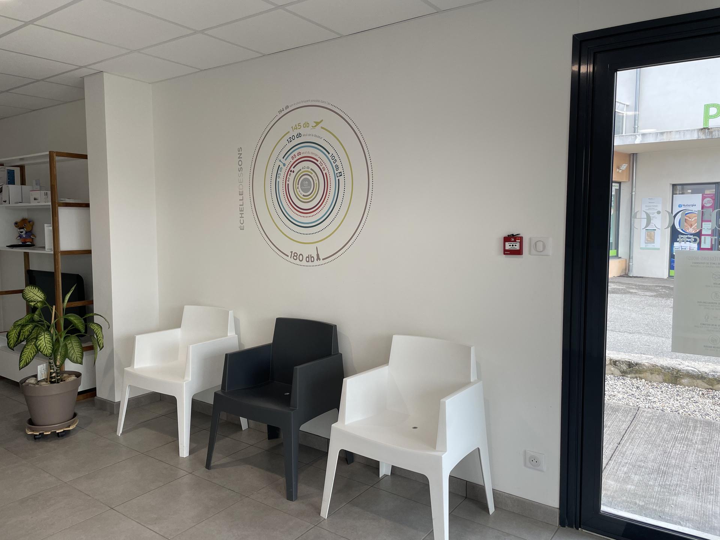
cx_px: 360
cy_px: 270
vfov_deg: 53.1
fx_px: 541
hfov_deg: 67.3
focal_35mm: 26
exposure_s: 1/161
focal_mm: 4.2
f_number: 1.6
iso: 32
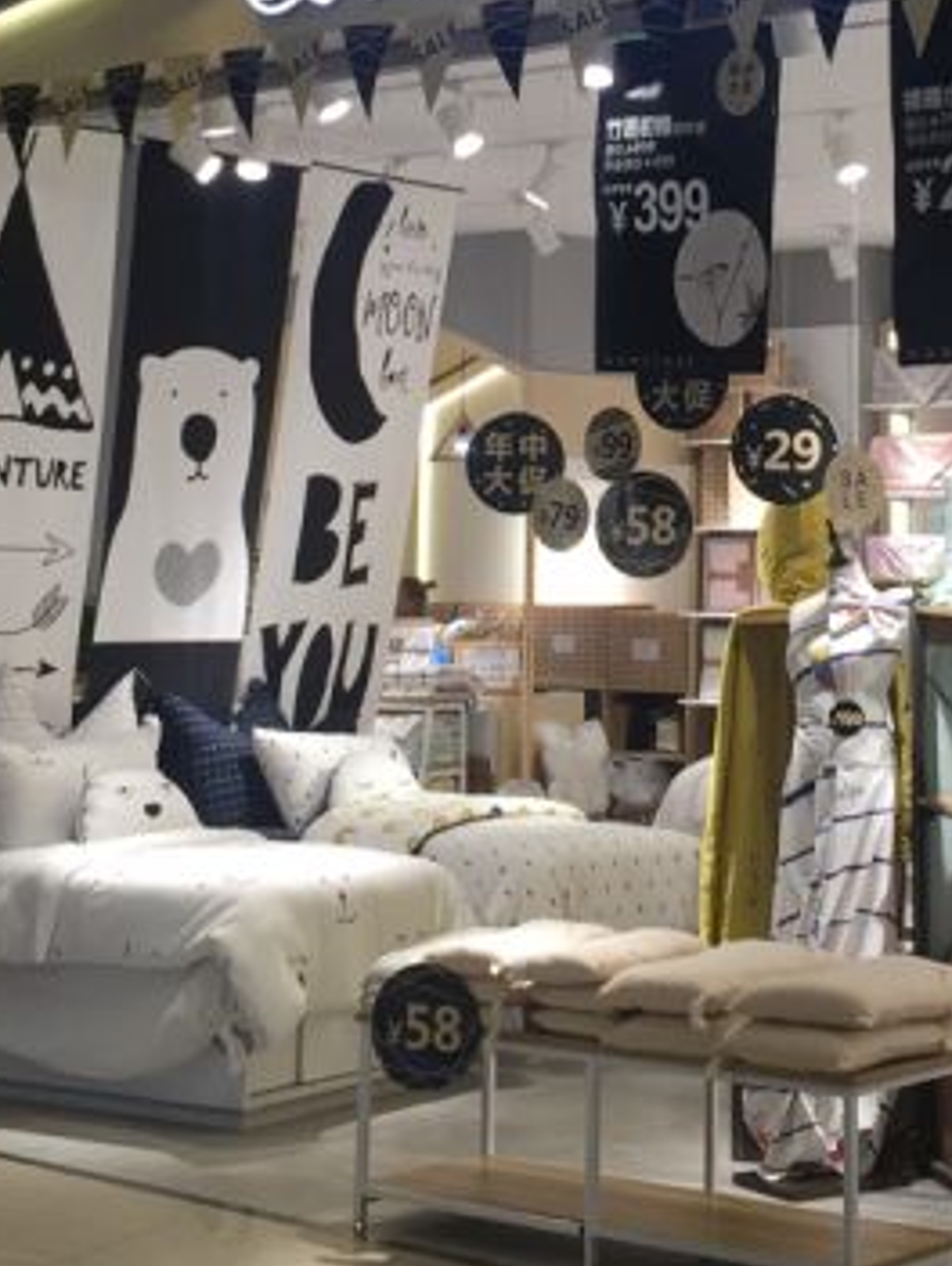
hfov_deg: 19.0
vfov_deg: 24.9
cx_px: 750
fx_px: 2818
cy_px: 269
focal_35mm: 77
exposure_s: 1/100
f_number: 2.2
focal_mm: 4.15
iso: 40
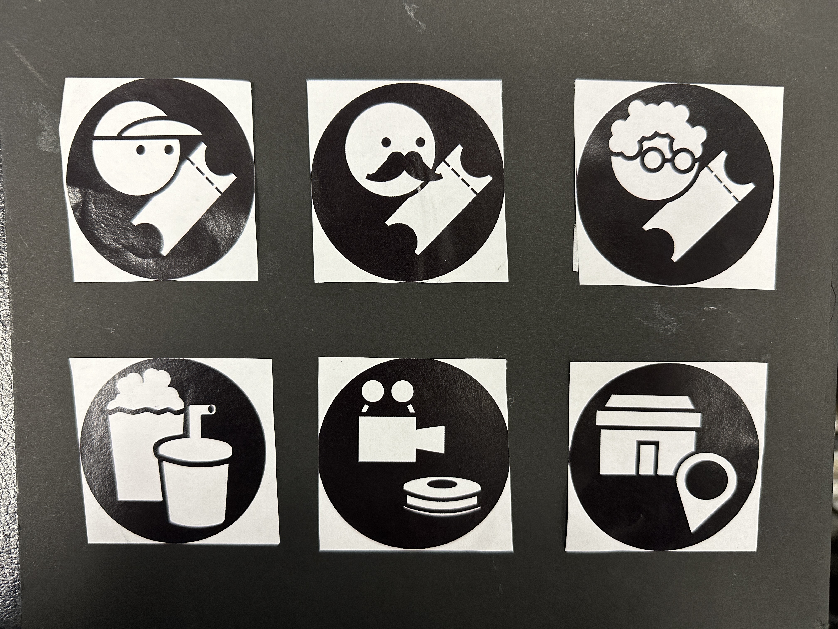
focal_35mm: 24
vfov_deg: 56.8
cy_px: 314
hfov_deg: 71.6
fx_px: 581
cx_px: 419
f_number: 1.78
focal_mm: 6.86
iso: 250
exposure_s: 1/60
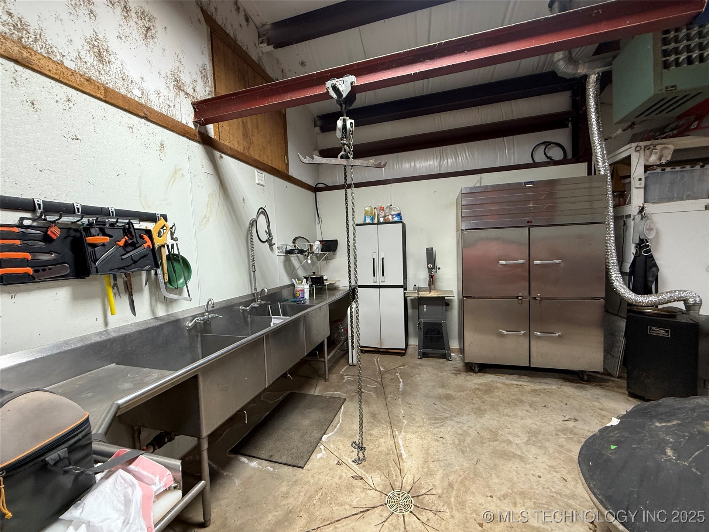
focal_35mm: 14
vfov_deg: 85.7
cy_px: 266
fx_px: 287
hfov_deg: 102.1
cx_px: 354
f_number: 2.2
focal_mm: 2.22
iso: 250
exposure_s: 1/120
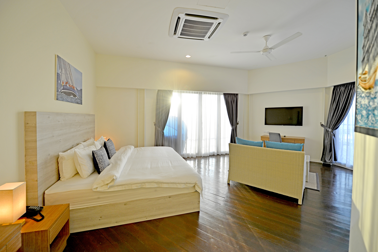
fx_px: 147
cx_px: 189
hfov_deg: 104.3
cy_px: 126
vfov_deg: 81.2
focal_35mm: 14
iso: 200
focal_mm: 14
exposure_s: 1/160
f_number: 4
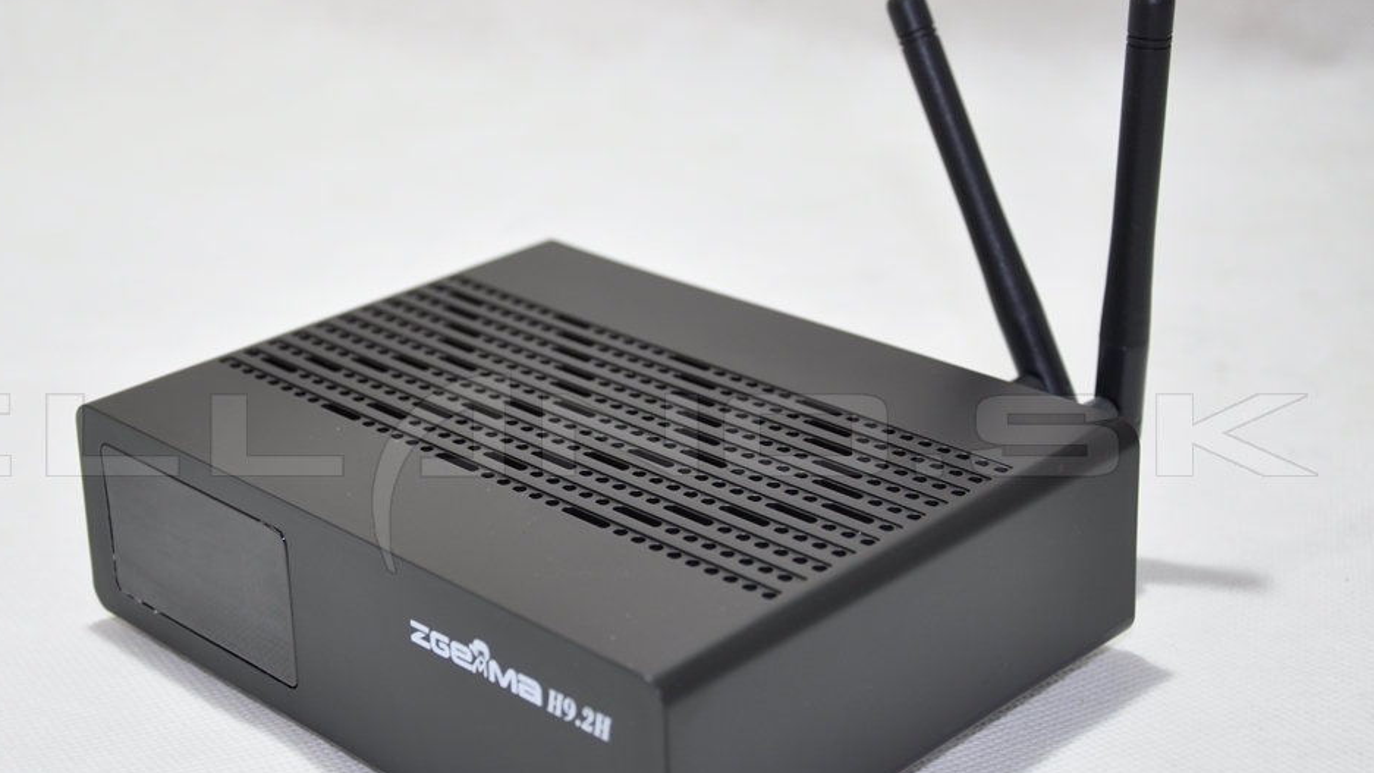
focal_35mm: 69
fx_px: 2514
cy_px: 452
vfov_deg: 17.5
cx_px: 588
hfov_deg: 30.5
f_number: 5.6
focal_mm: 38
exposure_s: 1/30
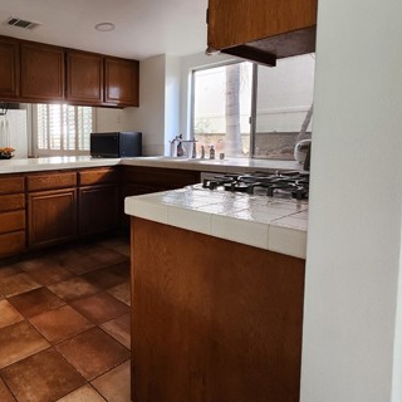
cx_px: 77
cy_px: 163
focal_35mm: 23
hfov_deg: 61.3
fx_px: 302
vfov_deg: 66.7
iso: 250
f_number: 2.2
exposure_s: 1/60
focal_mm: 1.74
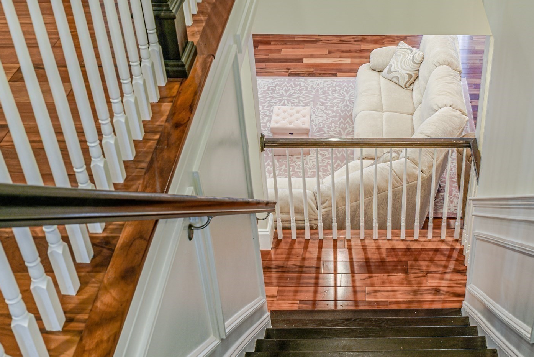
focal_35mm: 47
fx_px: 697
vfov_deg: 28.6
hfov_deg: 41.0
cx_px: 385
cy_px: 130
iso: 100
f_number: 8
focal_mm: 32
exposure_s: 1/1.67
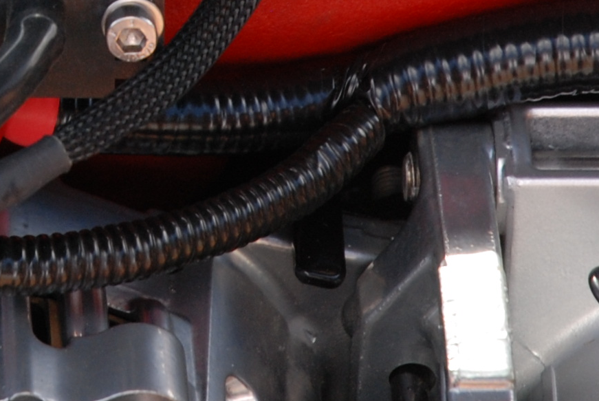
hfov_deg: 4.4
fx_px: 7779
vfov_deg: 2.9
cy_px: -251
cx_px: -87
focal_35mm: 467
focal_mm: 70
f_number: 4.5
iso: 200
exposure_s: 1/160
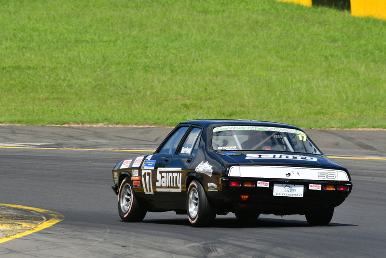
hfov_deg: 2.7
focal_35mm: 750
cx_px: 193
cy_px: 129
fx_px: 8044
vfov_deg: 1.8
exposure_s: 1/500
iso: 400
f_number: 13
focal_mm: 500
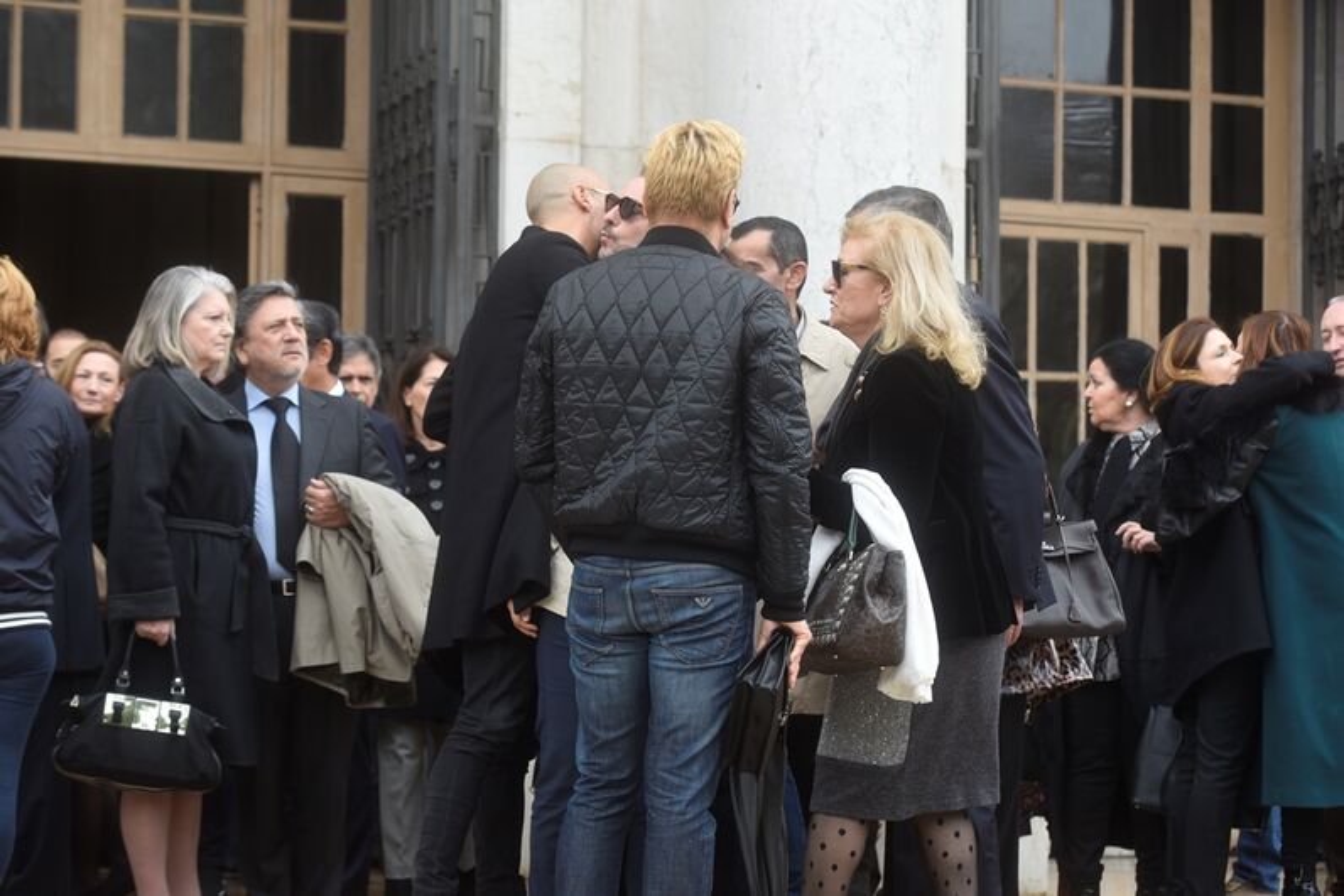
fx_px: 3659
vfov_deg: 14.0
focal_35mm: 98
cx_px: 672
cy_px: 448
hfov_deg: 20.8
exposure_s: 1/640
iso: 800
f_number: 5.6
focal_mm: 98
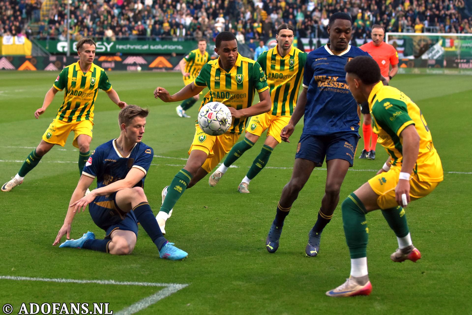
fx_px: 1377
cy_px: 158
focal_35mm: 105
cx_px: 236
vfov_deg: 13.0
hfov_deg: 19.5
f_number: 2.8
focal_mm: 70
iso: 1000
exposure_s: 1/1000
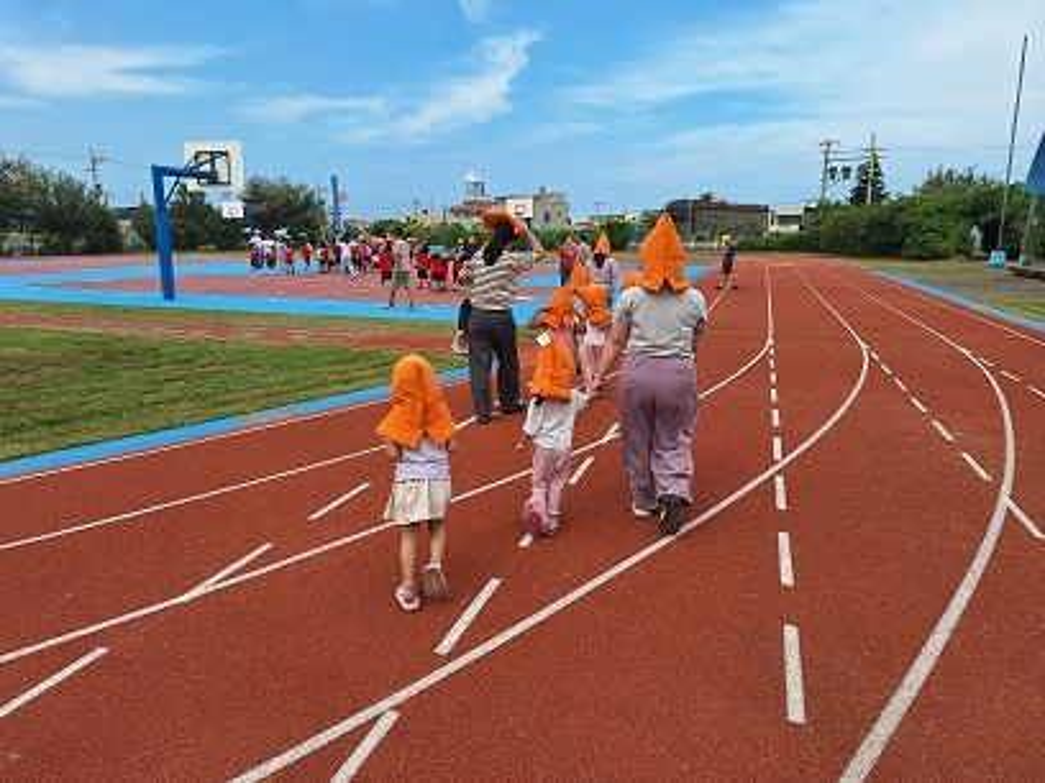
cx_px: 522
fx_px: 694
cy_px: 392
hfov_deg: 73.9
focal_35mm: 23
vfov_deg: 58.9
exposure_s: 1/1779
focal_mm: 5.54
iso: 40
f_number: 1.8
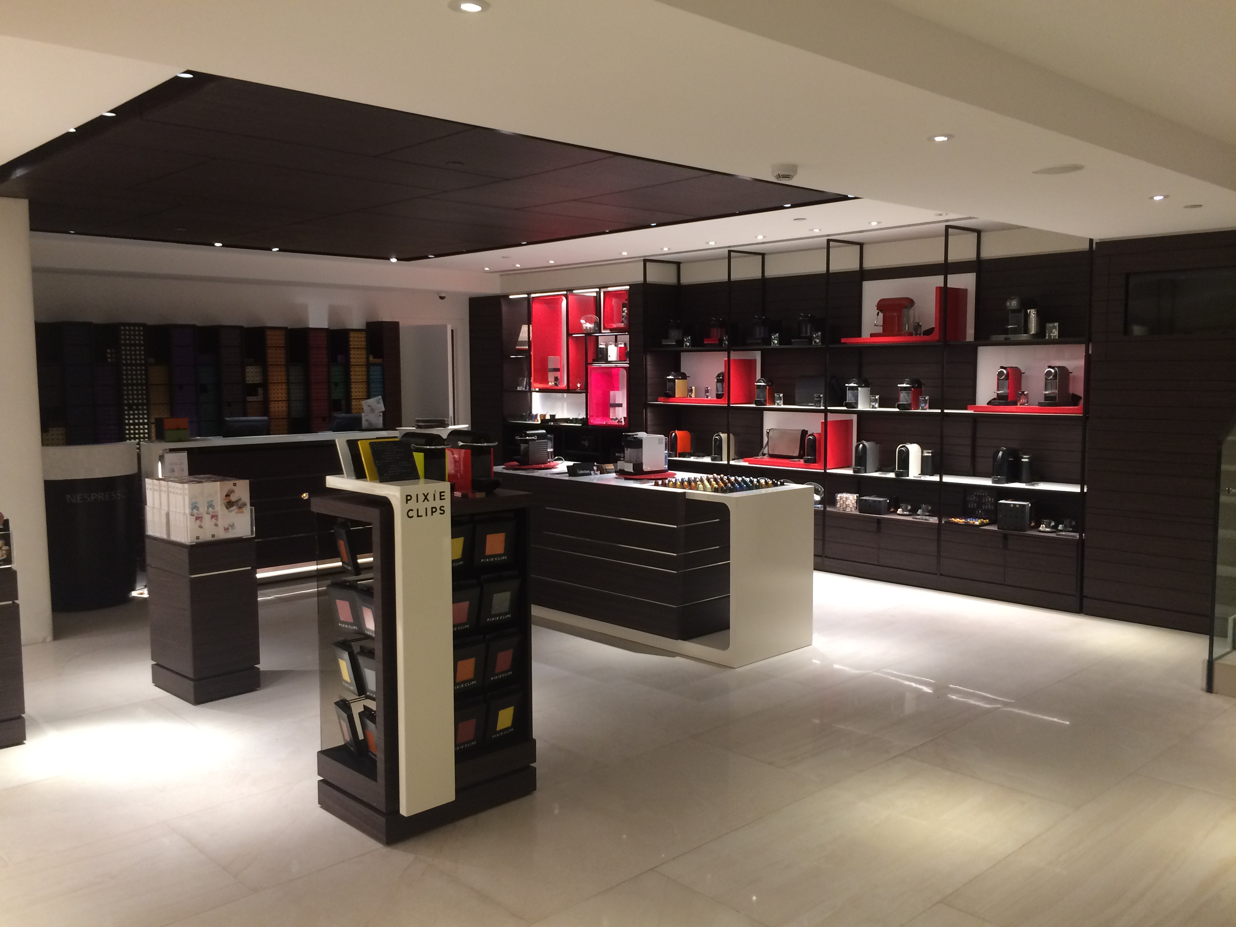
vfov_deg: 48.2
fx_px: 1035
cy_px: 464
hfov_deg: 61.7
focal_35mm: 29
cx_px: 618
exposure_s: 1/33
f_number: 2.2
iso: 80
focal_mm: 4.15
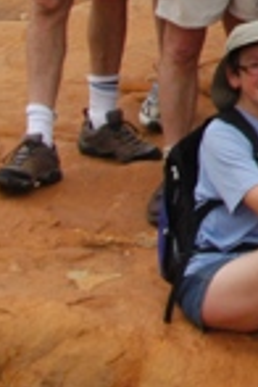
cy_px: -174
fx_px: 2300
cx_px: 927
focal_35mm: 214
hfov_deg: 5.7
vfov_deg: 9.4
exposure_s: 1/800
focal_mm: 28
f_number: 7.1
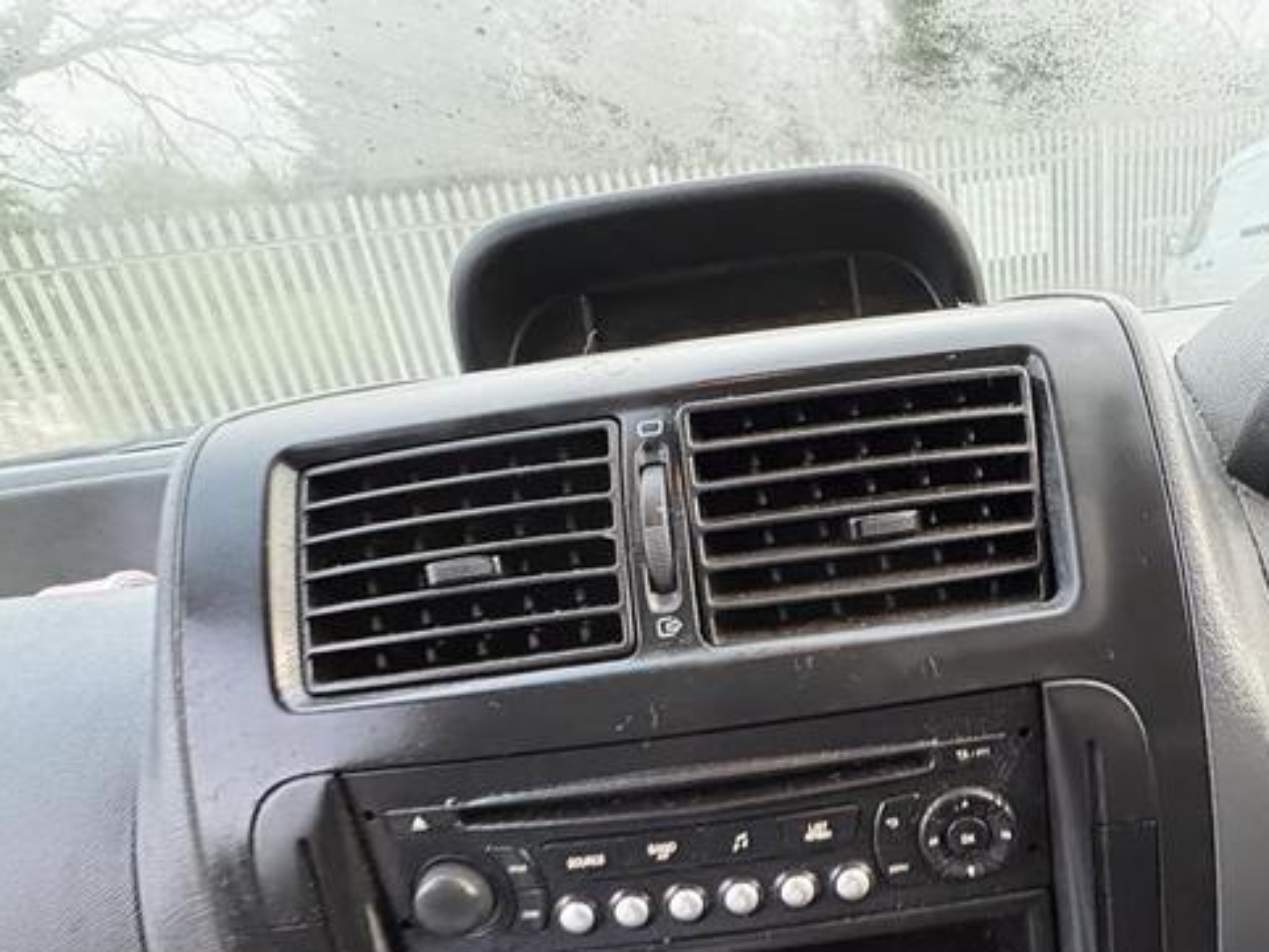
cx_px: 861
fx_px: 954
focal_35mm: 26
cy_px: 736
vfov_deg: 50.5
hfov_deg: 65.2
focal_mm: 2.22
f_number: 2.2
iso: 800
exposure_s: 1/55
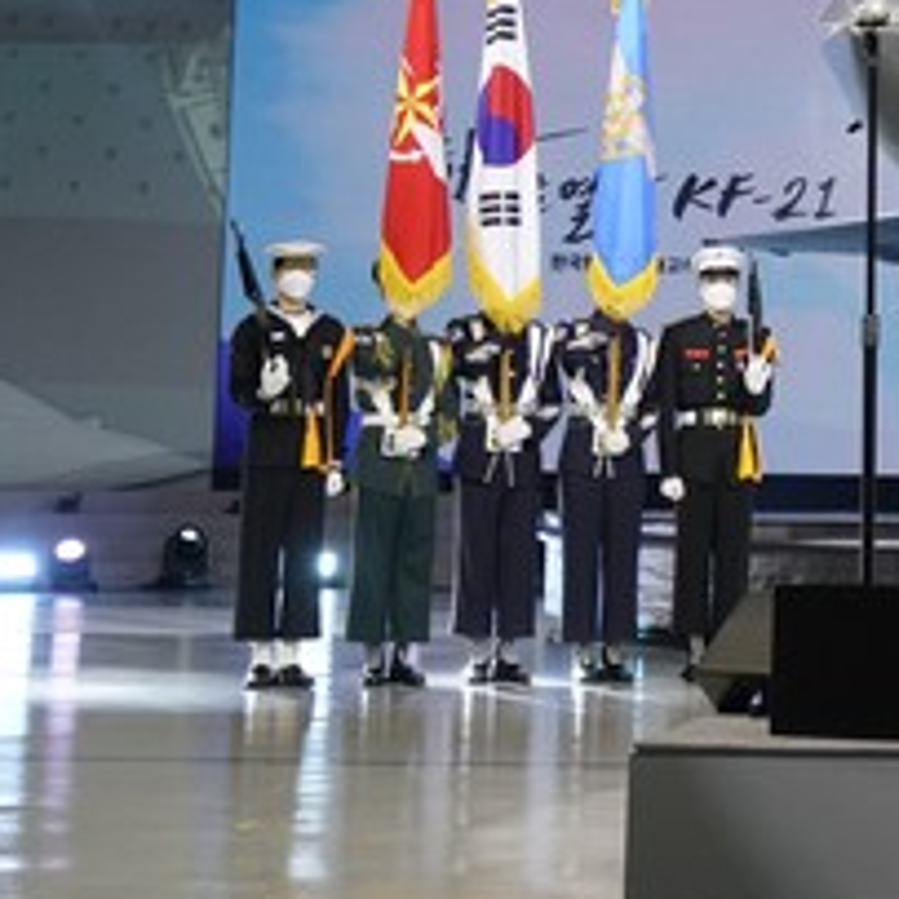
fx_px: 3173
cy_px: 146
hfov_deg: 15.1
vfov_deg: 16.0
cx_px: 1275
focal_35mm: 108
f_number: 8
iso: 4000
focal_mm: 43
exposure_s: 1/320
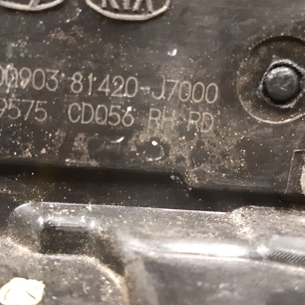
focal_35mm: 51
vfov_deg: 33.4
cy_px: 151
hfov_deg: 33.2
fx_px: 508
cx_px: 113
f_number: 1.7
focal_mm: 3.93
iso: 640
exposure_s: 1/17
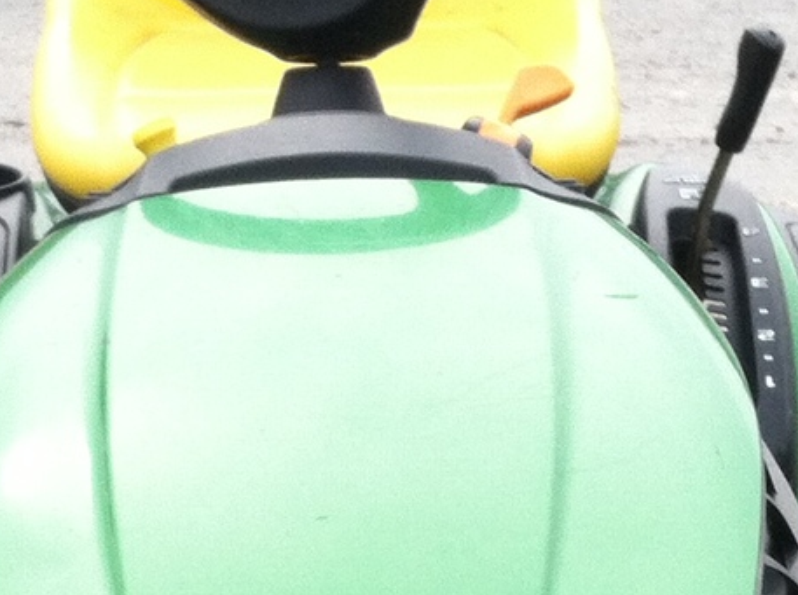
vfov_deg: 9.1
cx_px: 313
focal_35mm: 157
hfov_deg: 12.6
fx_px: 3613
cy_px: 954
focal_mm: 3.85
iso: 80
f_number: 2.8
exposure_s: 1/429
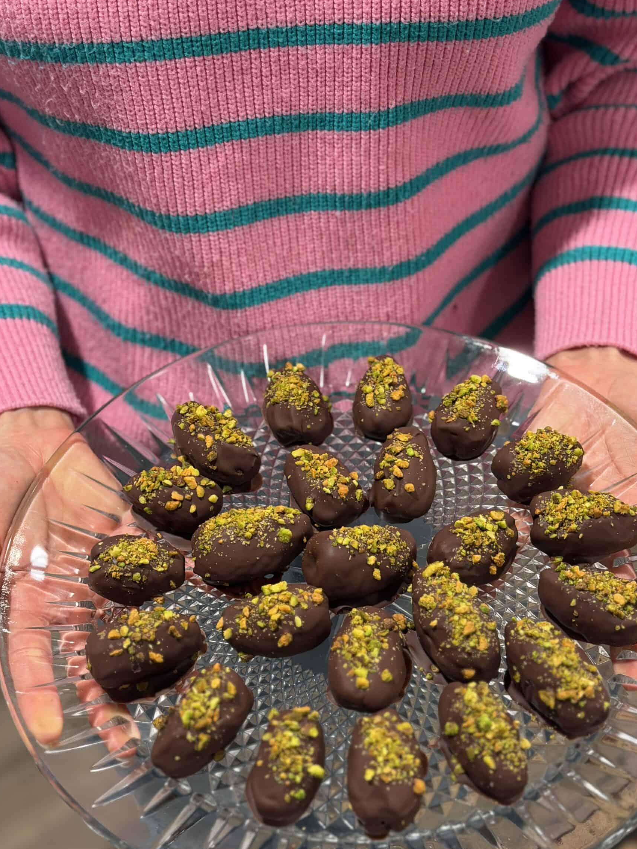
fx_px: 1325
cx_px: 319
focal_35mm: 54
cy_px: 419
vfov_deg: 35.5
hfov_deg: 27.0
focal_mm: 6.76
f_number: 1.78
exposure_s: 1/40
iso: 250
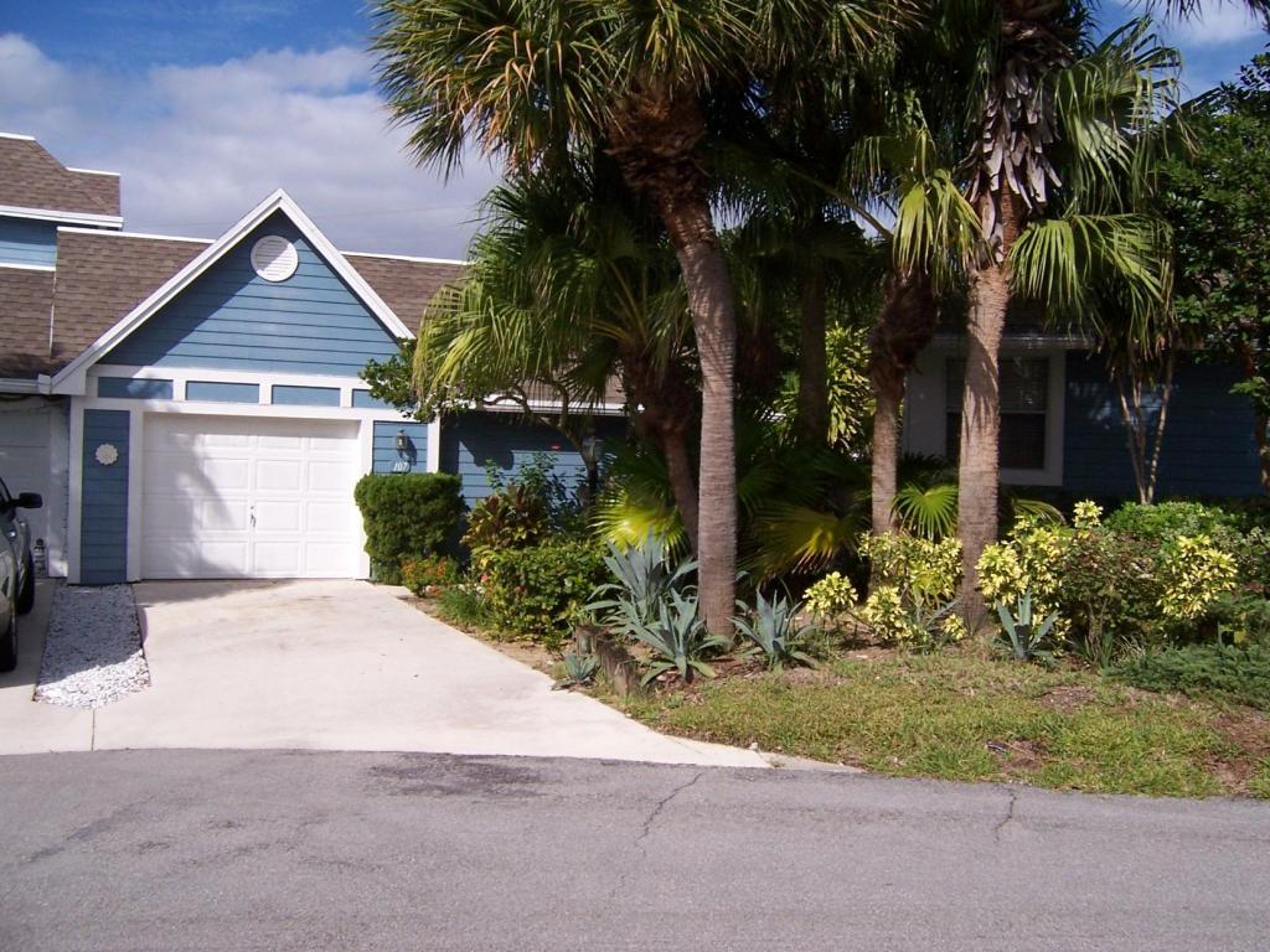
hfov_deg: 55.4
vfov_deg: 42.9
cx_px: 635
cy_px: 476
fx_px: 1211
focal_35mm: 33
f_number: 5.6
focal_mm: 5.5
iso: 80
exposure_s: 1/750
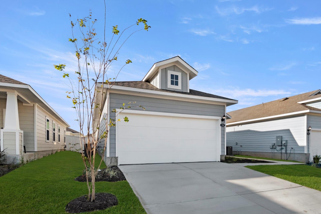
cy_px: 106
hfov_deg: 51.9
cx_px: 163
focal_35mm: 37
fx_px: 330
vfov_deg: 35.9
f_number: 8
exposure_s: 1/1250
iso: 400
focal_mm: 24
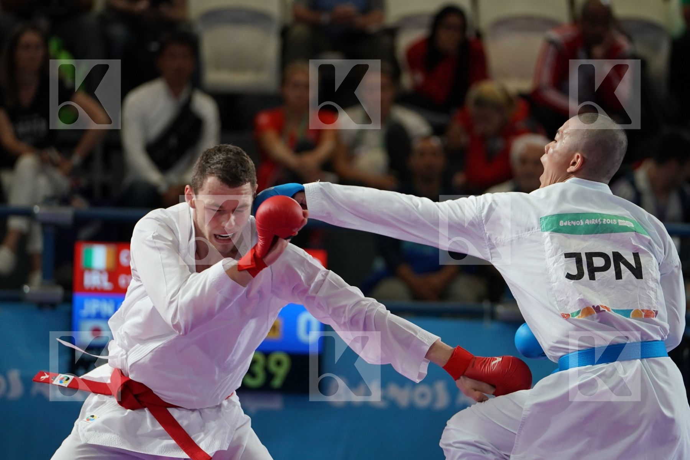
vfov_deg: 5.4
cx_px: 345
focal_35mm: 255
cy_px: 230
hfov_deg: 8.1
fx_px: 4887
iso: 1000
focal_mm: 170
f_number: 2.8
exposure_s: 1/1000
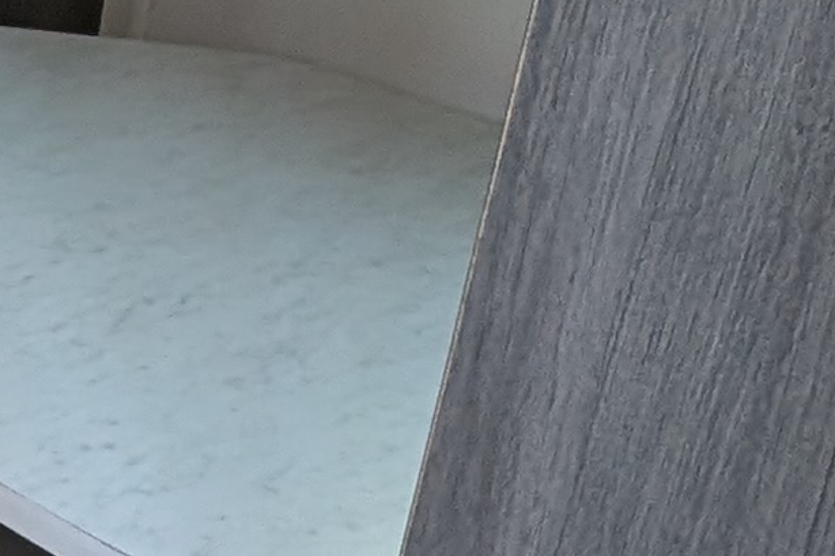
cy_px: 341
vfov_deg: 15.2
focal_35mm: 90
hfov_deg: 16.9
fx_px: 2087
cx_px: -825
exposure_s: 1/23.8
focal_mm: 1.95
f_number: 2.2
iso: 223
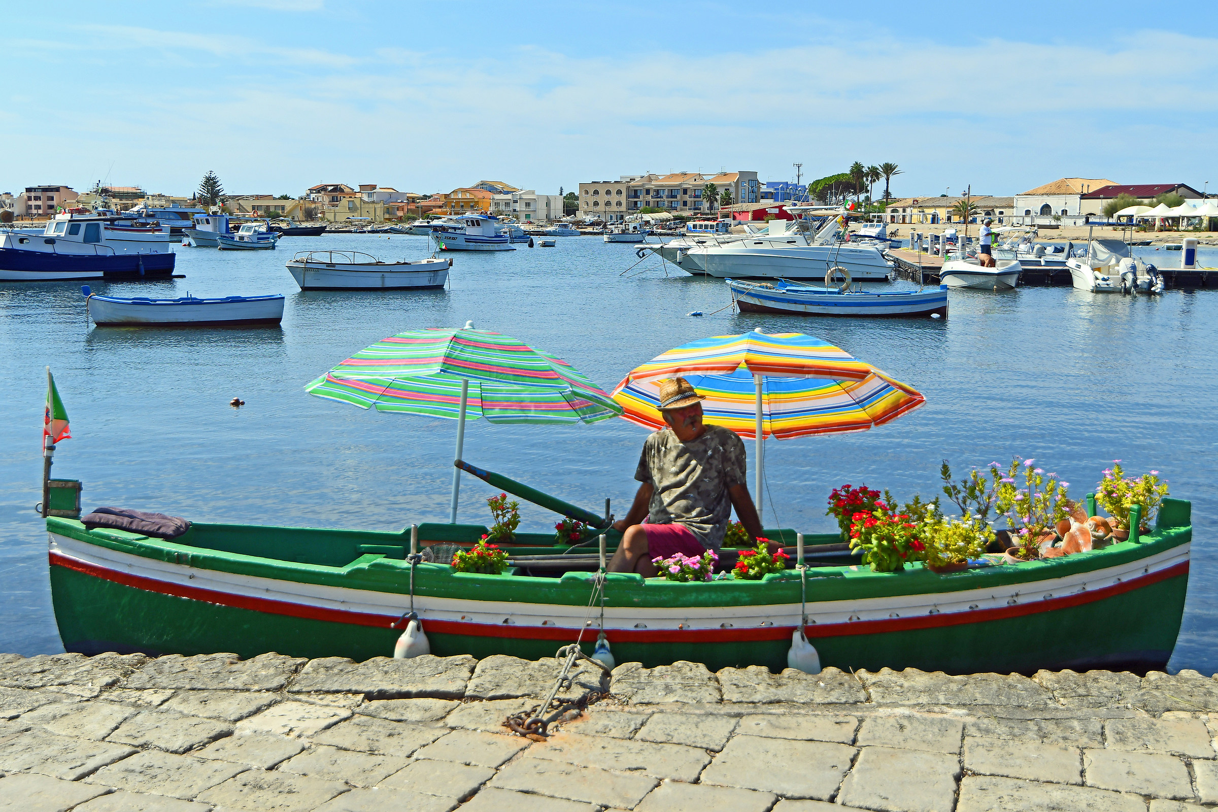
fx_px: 1421
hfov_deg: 46.4
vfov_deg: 31.9
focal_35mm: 42
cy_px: 406
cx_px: 609
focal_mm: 28
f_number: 4.5
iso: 160
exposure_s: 1/2000
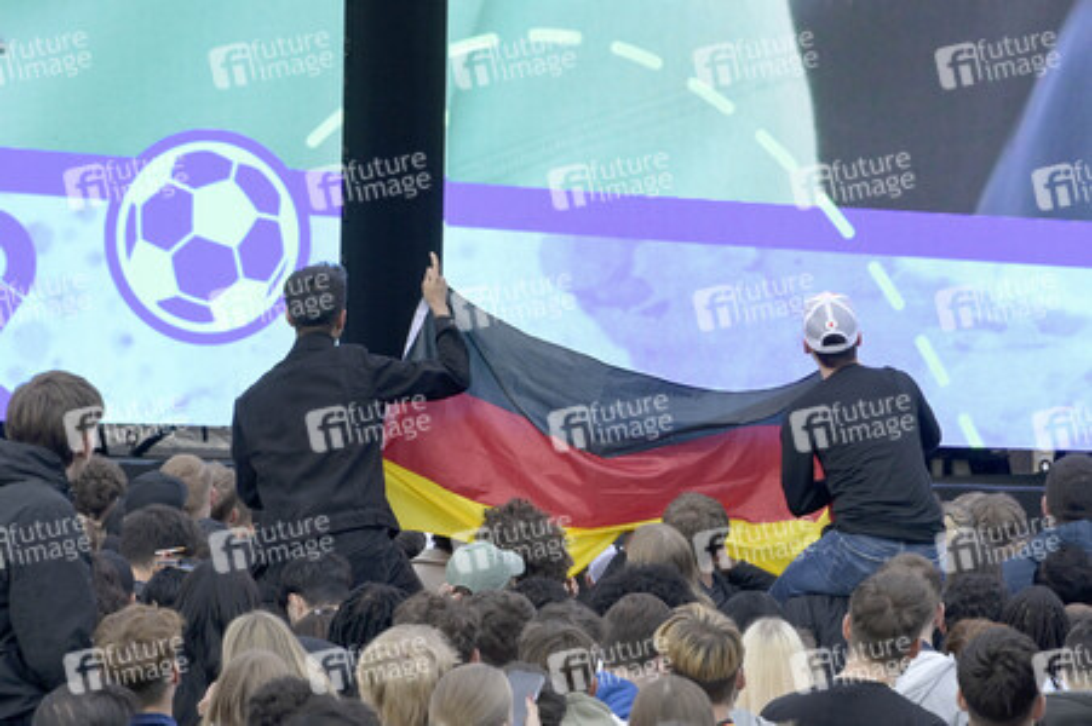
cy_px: 363
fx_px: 9093
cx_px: 546
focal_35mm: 300
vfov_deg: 4.6
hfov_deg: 6.9
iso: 2000
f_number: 14
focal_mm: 300
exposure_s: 1/250
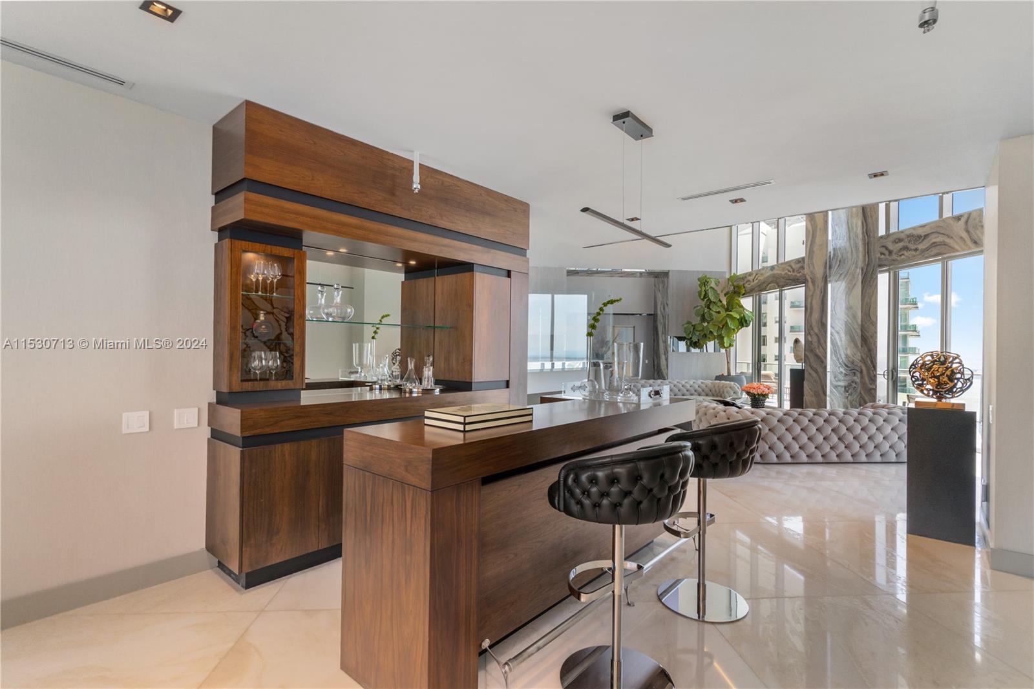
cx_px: 517
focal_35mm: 17
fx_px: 488
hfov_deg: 93.3
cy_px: 344
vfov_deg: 70.4
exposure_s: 1/400
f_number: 7.1
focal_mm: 17
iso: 320
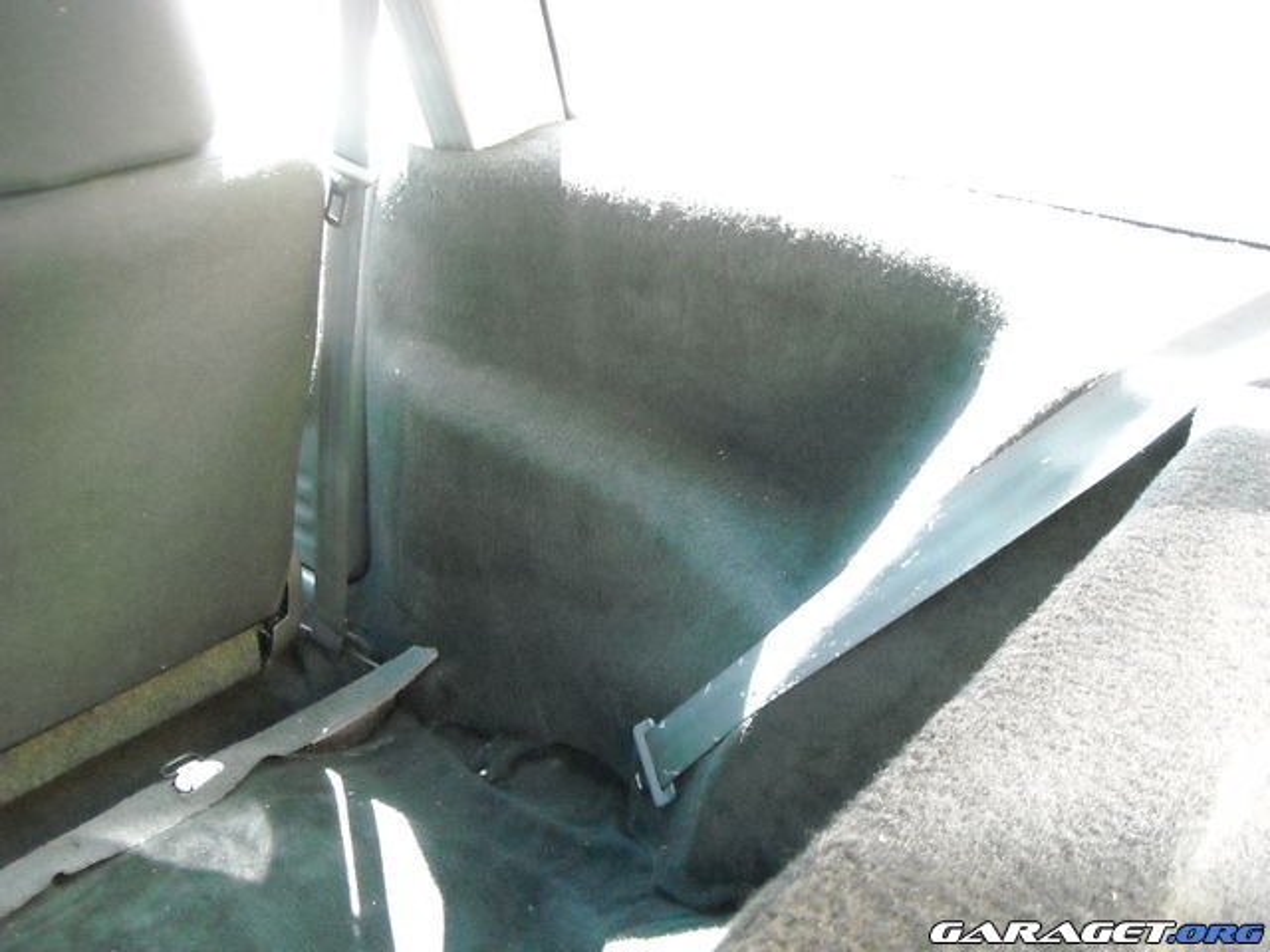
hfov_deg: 52.6
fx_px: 1284
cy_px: 476
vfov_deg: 40.7
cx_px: 635
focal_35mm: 35
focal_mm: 5.7
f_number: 2.8
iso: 800
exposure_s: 1/67
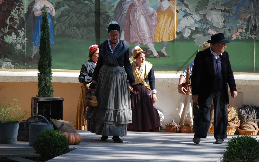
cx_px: 129
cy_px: 80
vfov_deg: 7.3
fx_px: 1263
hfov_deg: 11.7
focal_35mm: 179
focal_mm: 116
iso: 200
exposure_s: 1/500
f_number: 5.6
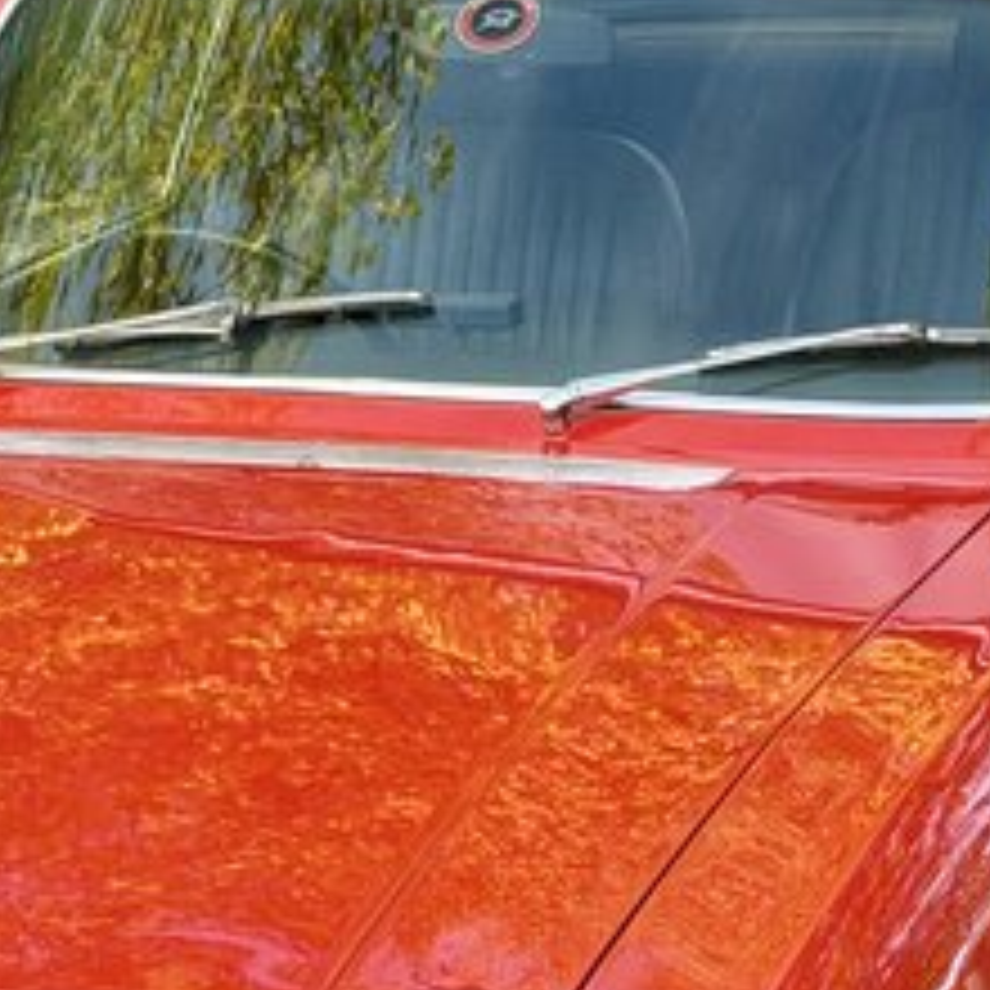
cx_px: 472
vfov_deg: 11.3
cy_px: 918
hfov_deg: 11.3
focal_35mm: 154
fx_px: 4983
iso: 80
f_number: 1.78
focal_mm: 6.76
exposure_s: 1/631
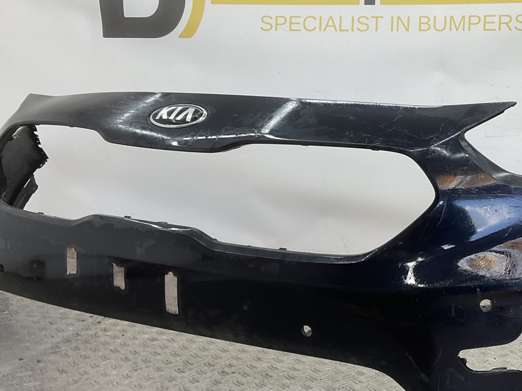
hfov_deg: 37.3
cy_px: 210
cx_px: 387
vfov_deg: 29.1
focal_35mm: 50
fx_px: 754
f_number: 1.8
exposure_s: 1/120
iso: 20
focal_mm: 3
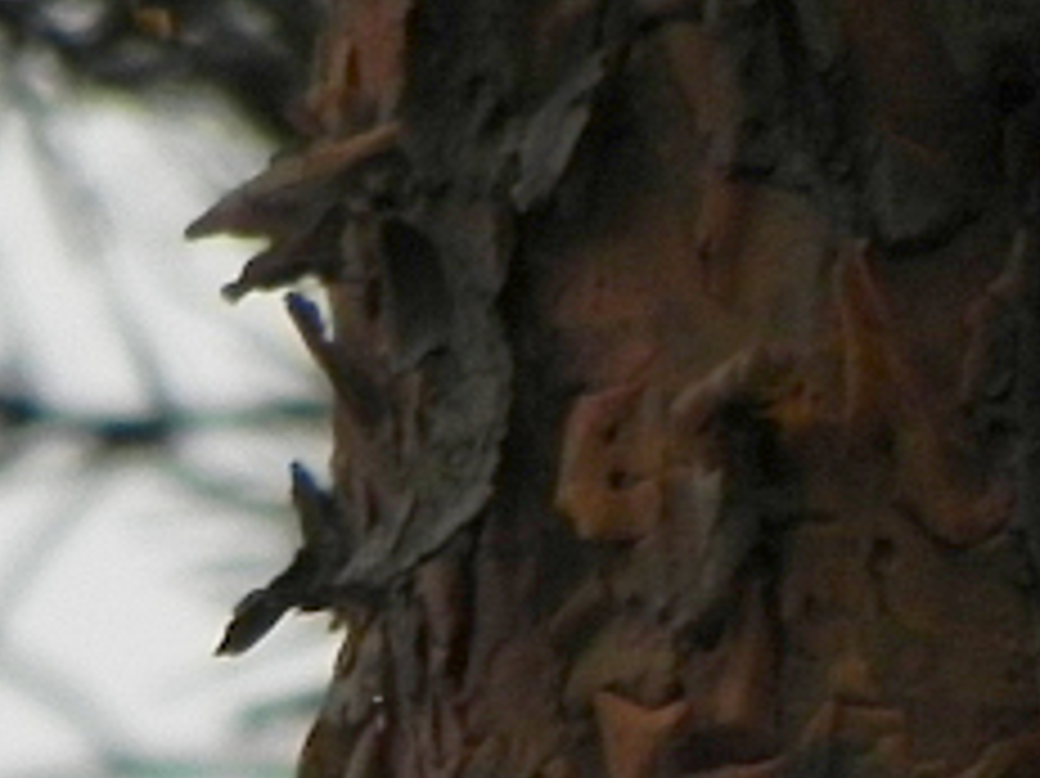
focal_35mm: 3002
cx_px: -135
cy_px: 1601
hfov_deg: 0.7
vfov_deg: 0.5
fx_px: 90145
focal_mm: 120
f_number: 5.6
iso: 160
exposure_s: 1/260
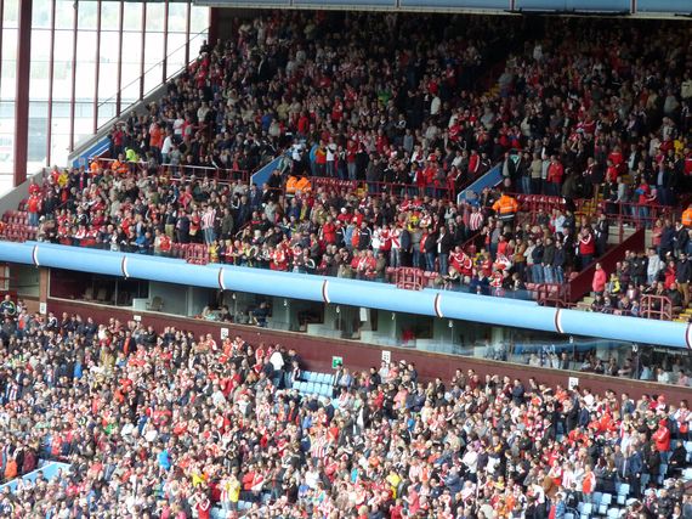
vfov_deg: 6.4
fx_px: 4636
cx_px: 346
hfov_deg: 8.5
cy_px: 260
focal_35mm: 232
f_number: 3.7
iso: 400
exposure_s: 1/400
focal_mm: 41.2
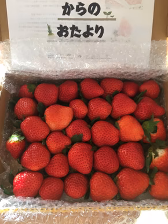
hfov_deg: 46.8
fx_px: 194
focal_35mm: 30
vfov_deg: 60.0
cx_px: 86
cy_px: 111
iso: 50
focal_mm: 4.15
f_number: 2.2
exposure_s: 1/30
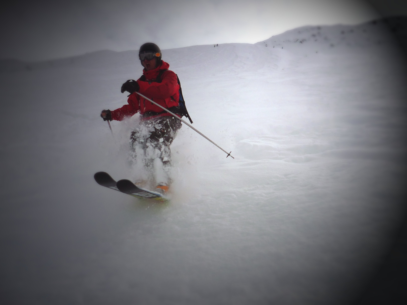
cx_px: 204
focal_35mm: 33
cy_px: 152
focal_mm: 5.5
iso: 100
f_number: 8
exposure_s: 1/800
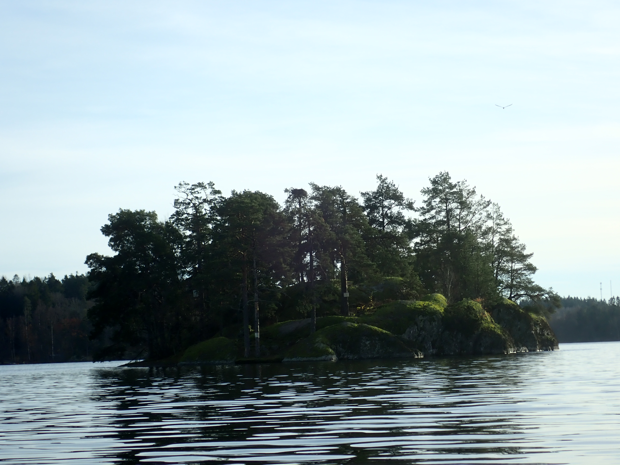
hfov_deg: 19.6
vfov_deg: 14.8
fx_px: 1791
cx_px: 310
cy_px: 232
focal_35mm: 100
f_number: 4.9
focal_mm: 18
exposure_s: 1/320
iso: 100
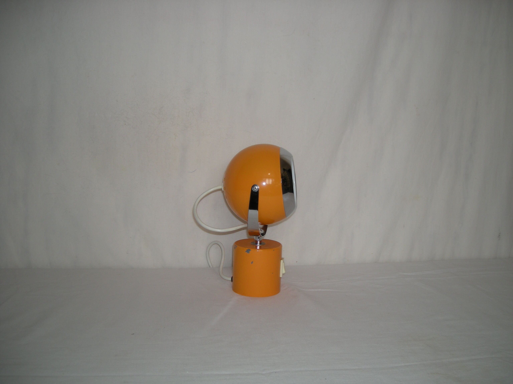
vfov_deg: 40.7
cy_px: 192
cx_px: 256
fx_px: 519
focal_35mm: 35
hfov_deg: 52.6
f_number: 2.8
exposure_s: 1/53
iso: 50
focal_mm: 5.7
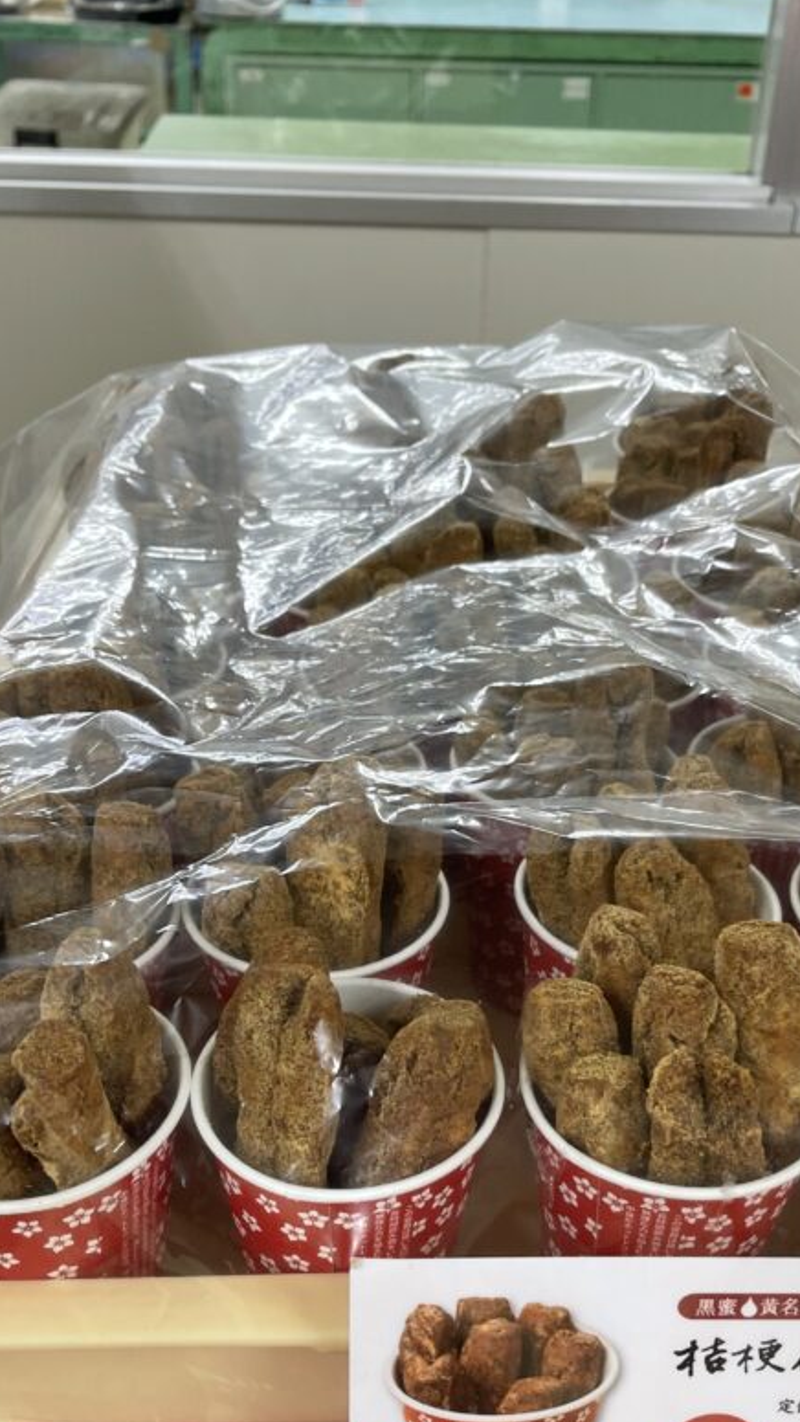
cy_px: 921
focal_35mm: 36
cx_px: 406
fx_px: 1357
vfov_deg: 54.4
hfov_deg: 32.8
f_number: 1.6
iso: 100
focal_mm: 5.1
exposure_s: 1/100
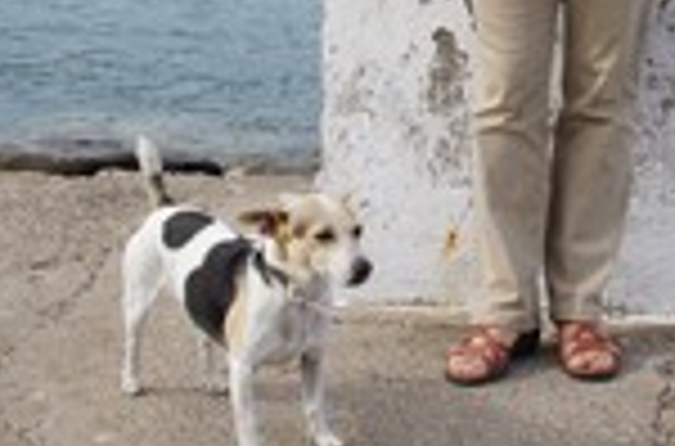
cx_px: 472
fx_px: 1551
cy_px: 16
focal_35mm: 83
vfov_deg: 16.1
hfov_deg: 24.4
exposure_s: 1/125
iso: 100
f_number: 11
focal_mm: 18
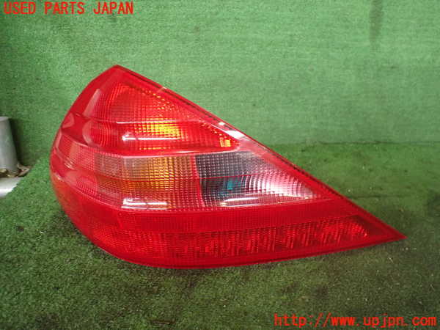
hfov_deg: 60.0
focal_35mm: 30
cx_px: 220
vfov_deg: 46.8
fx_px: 381
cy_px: 165
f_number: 2.3
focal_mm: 5.4
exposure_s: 1/125
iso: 800
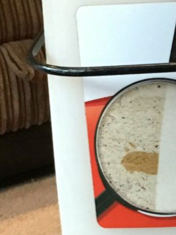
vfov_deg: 12.8
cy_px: 144
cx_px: 320
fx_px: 1045
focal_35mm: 154
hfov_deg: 9.2
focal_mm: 4.15
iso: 200
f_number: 2.2
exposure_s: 1/33
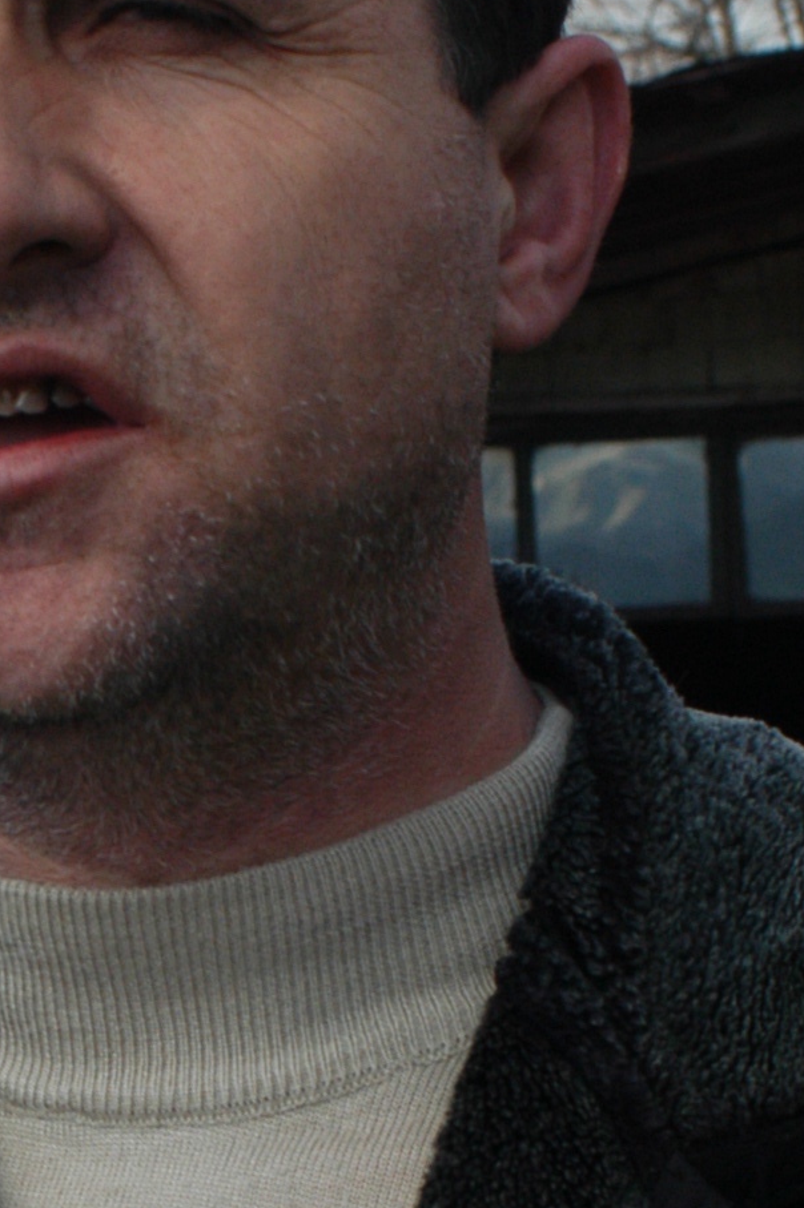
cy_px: 1177
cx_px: 8
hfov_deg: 8.1
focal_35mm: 169
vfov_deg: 12.0
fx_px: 5670
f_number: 8
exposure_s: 1/160
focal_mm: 34
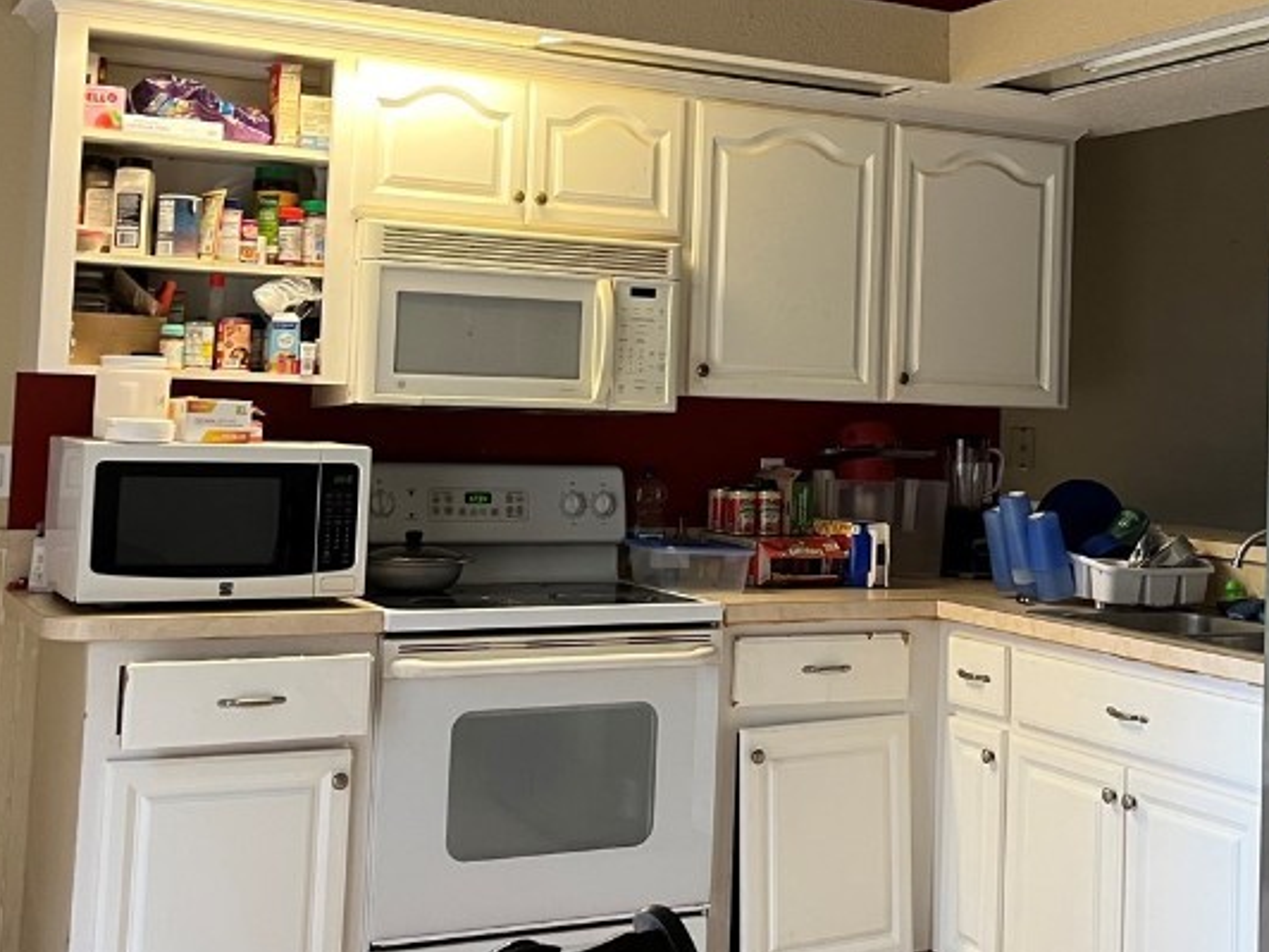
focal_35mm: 50
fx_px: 1833
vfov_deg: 28.9
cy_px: 320
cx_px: 768
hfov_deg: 38.0
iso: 160
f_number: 1.6
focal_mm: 5.1
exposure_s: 1/60
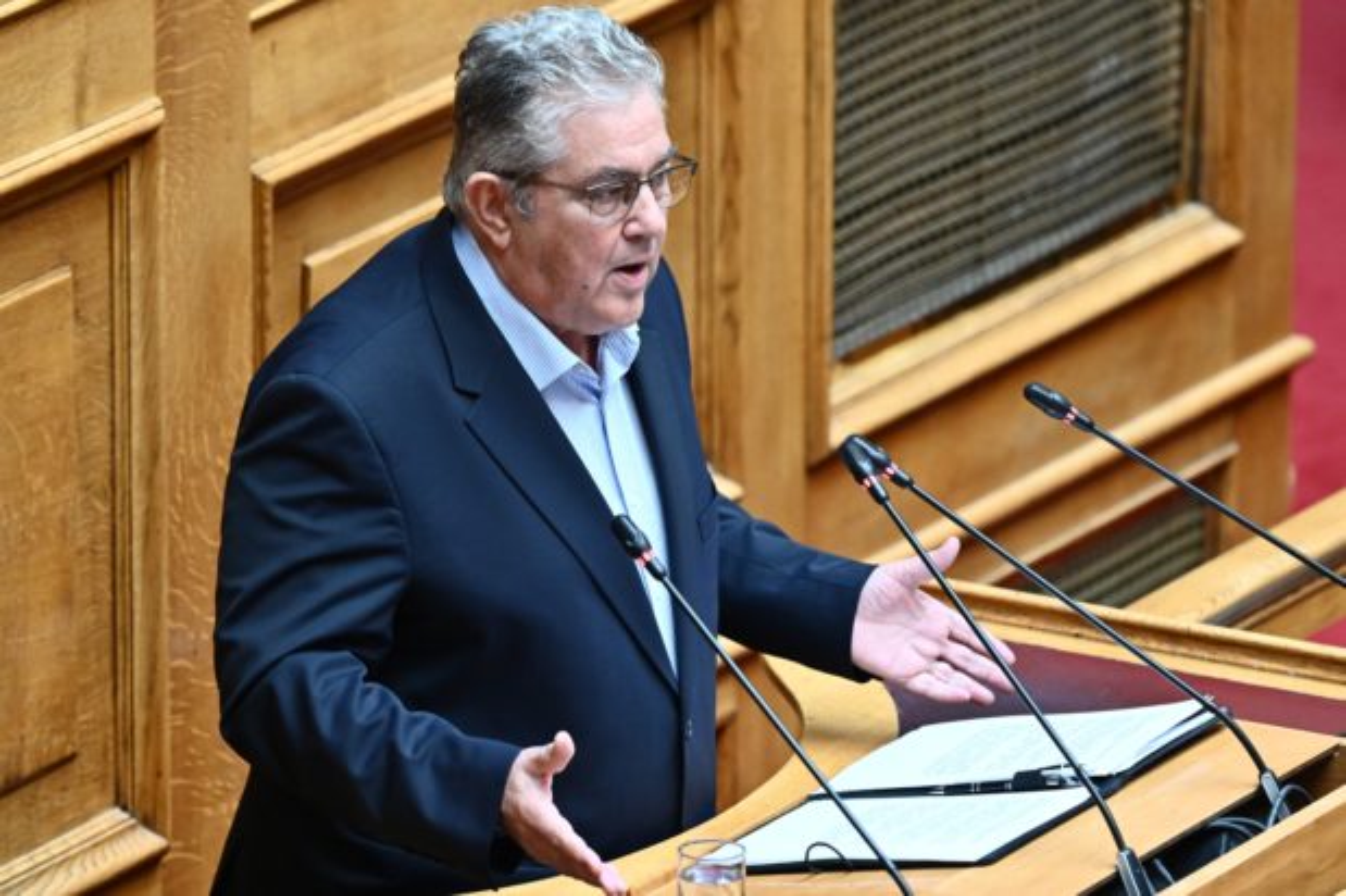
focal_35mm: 410
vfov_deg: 3.3
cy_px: 448
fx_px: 15321
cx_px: 673
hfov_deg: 5.0
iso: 4500
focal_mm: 410
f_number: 6
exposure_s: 1/250
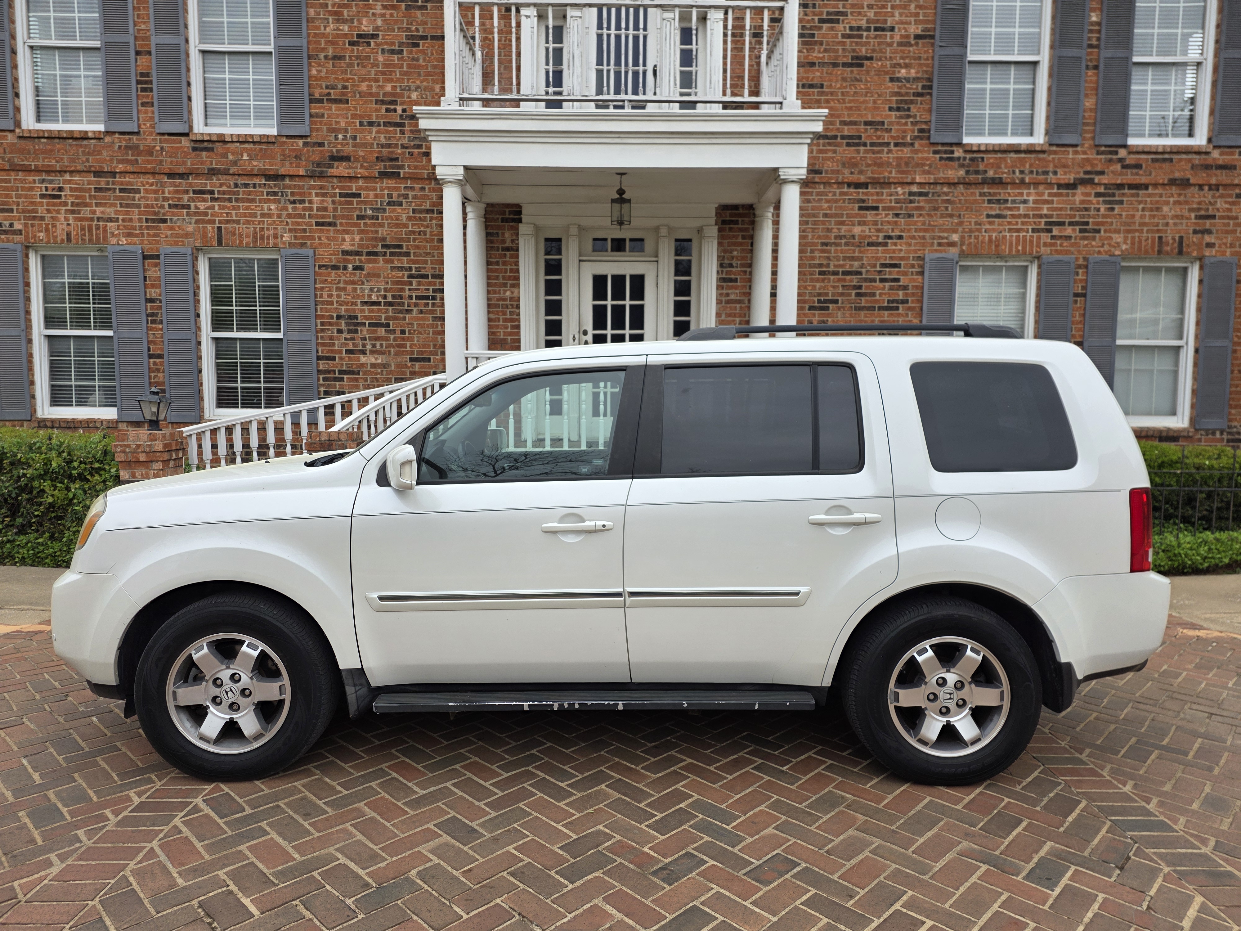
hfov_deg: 73.9
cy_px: 466
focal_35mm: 23
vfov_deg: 58.9
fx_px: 825
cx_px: 620
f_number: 1.7
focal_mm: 6.25
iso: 32
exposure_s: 1/359
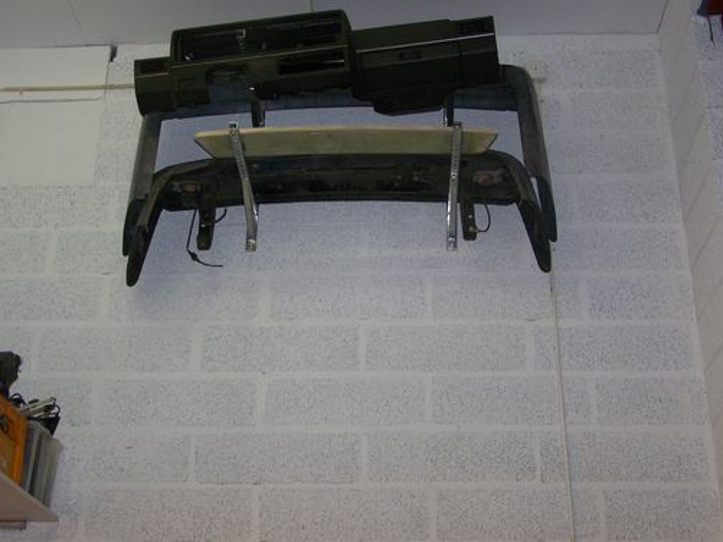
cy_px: 255
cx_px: 356
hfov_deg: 37.5
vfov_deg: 28.5
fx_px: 1065
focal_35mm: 51
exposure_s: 1/60
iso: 80
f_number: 2.8
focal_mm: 6.7
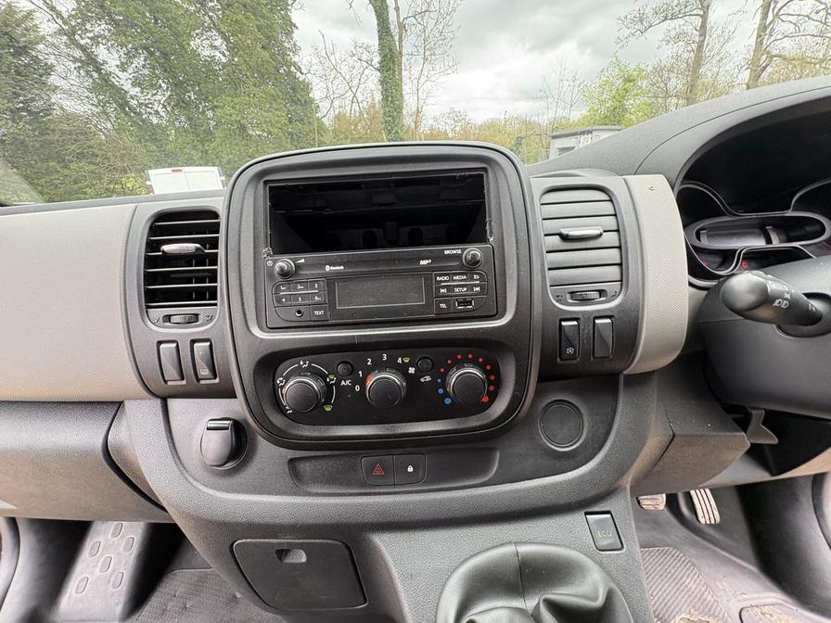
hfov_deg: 102.1
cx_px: 416
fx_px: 336
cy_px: 312
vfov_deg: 85.7
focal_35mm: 14
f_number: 2.2
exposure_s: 1/99
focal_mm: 2.22
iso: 160
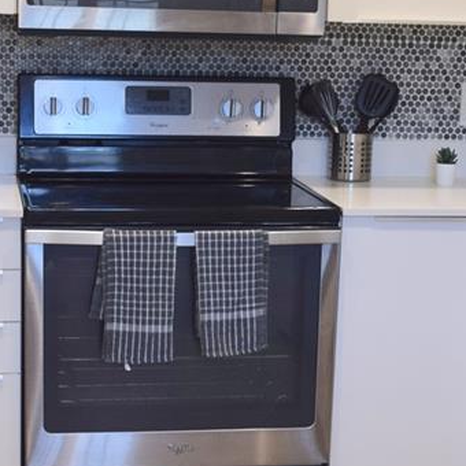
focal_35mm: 99
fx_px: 1508
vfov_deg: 17.5
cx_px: 211
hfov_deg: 17.6
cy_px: 322
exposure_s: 1/100
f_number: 5
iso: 400
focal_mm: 22
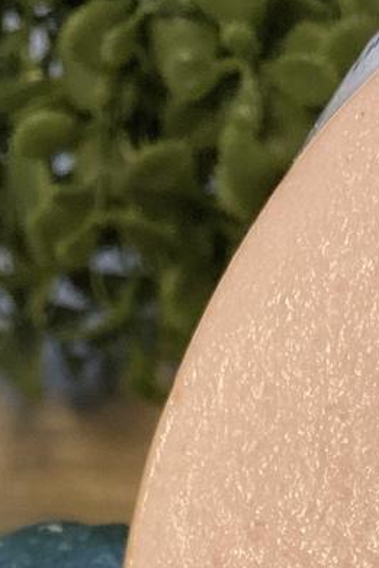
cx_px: 396
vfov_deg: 12.3
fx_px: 2181
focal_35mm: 138
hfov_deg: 9.8
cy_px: 1301
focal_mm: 4.25
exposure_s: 1/60
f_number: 1.8
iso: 250
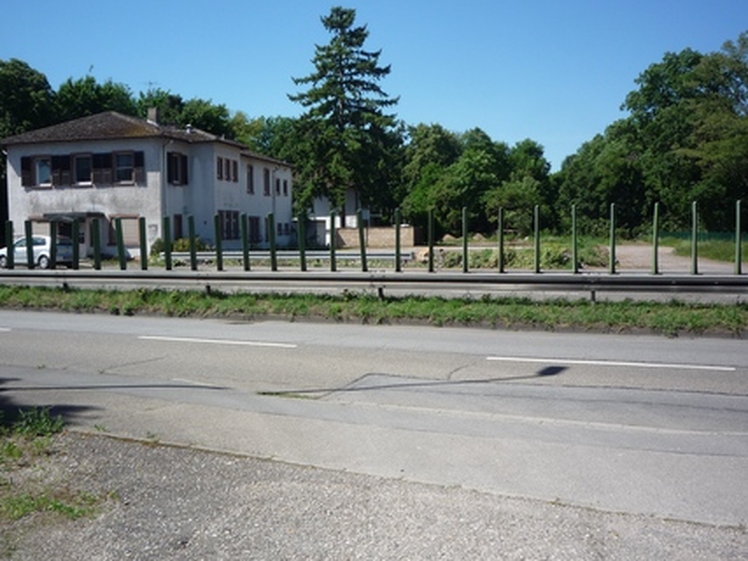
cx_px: 350
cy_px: 266
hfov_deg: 51.3
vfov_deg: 39.6
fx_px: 778
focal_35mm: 36
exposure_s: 1/400
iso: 100
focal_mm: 5.2
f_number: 5
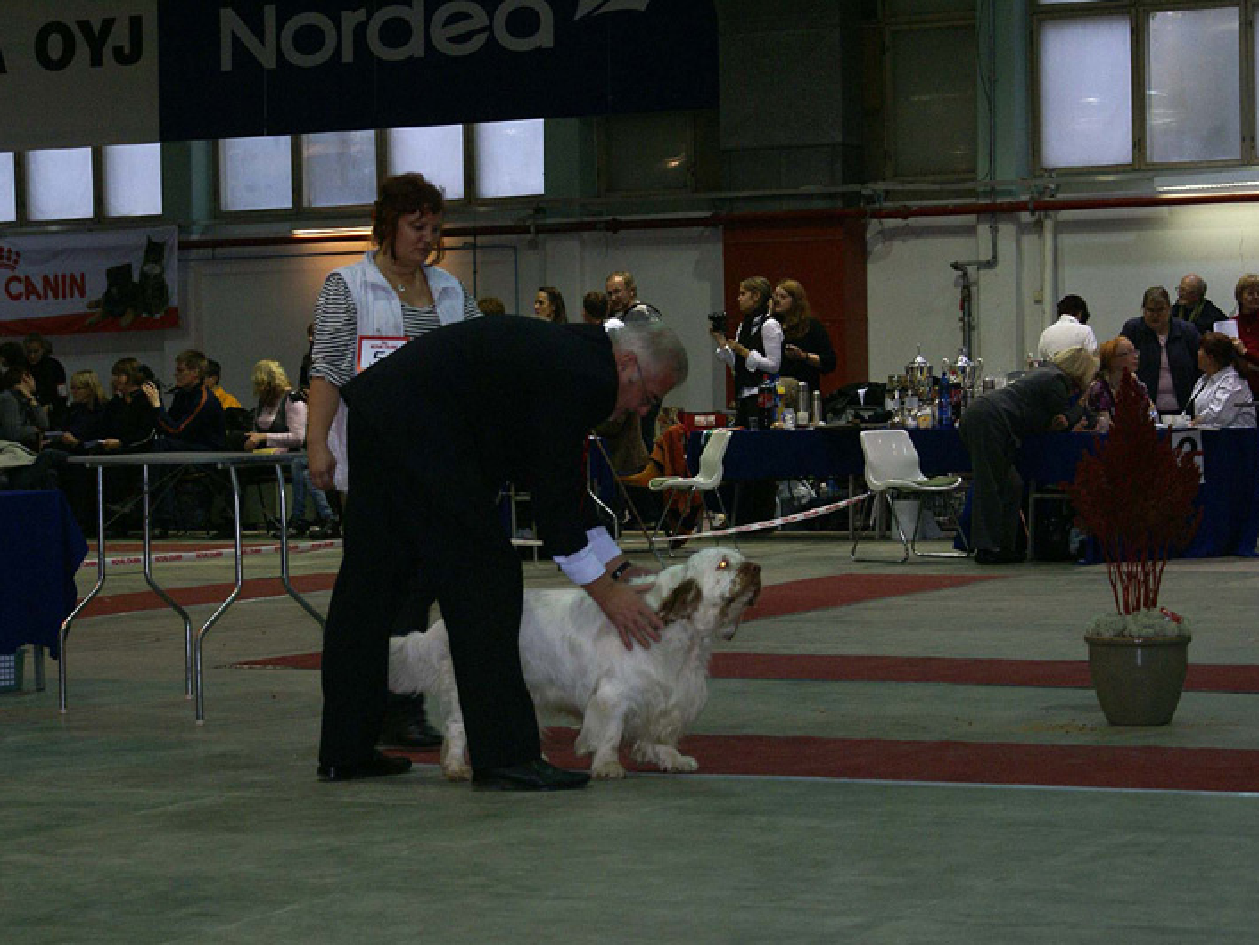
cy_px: 473
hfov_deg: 20.0
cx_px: 669
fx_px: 3566
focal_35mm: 98
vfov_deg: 15.1
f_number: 5.6
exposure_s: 1/80
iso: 400
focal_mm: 60
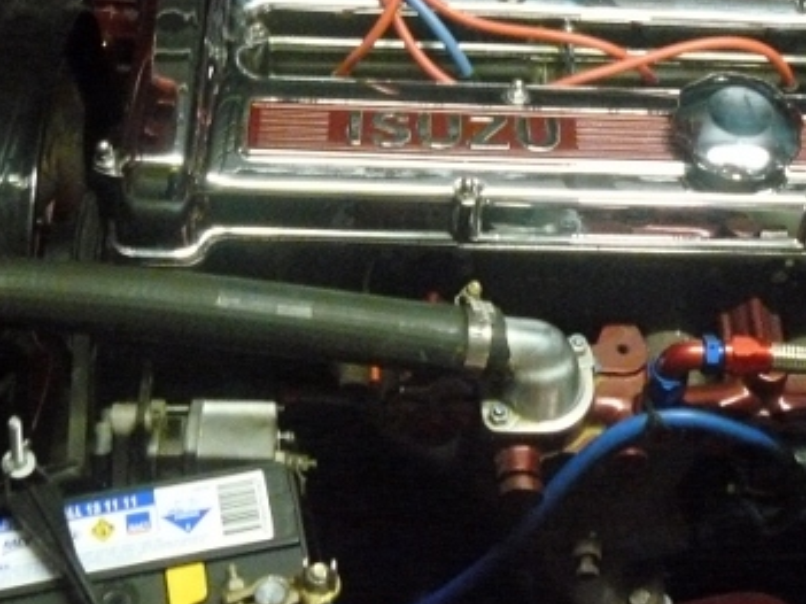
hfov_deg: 26.5
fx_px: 1699
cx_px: 556
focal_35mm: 73
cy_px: 80
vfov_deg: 19.8
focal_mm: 6.6
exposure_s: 1/10
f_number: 2.8
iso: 800
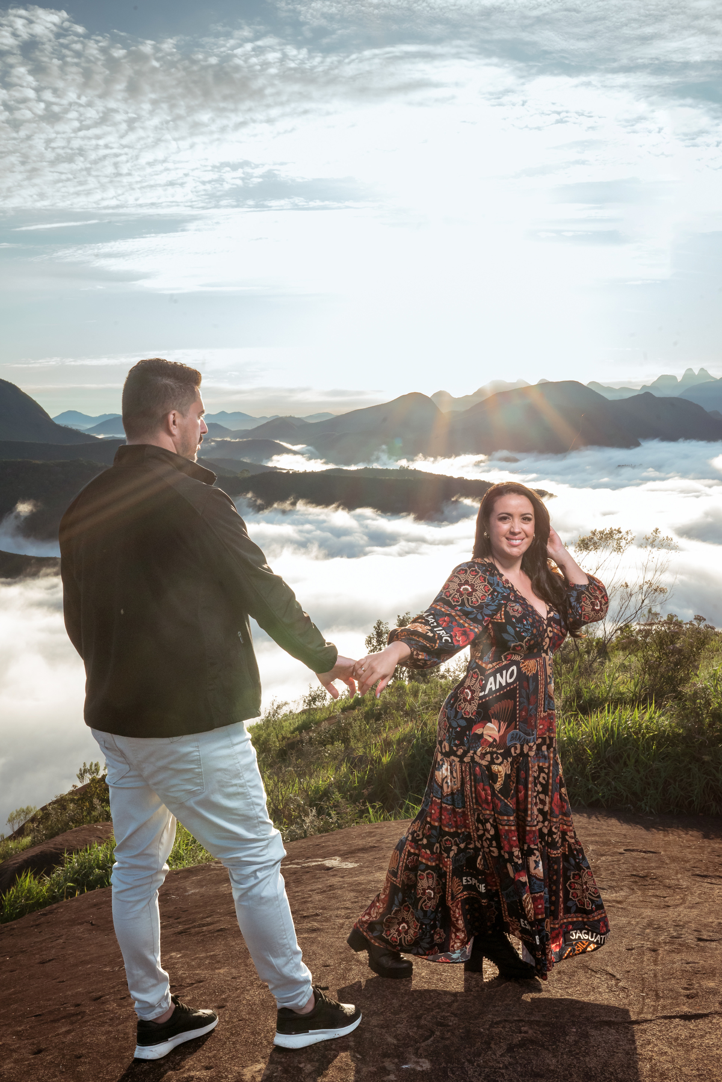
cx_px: 361
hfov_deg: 37.9
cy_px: 541
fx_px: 1052
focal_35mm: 35
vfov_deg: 54.4
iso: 1250
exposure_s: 1/320
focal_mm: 35
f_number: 16
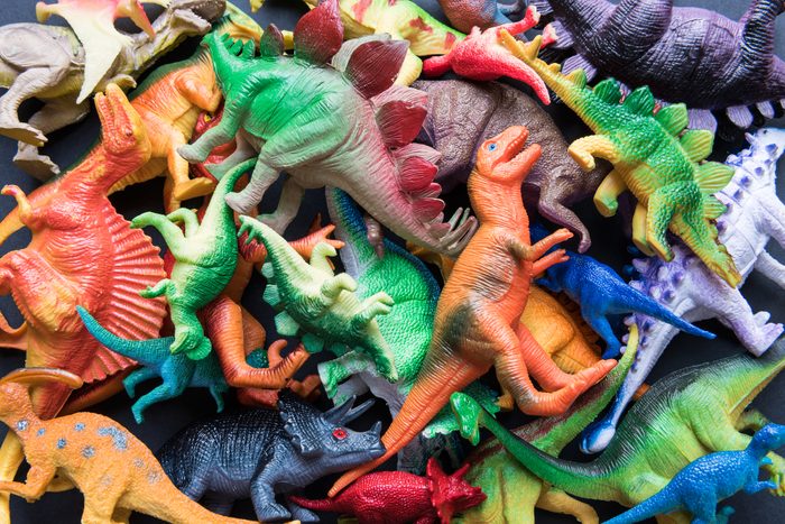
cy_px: 262
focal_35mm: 45
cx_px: 392
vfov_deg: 29.9
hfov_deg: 43.6
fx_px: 981
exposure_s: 1
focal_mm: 45
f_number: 16
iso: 100
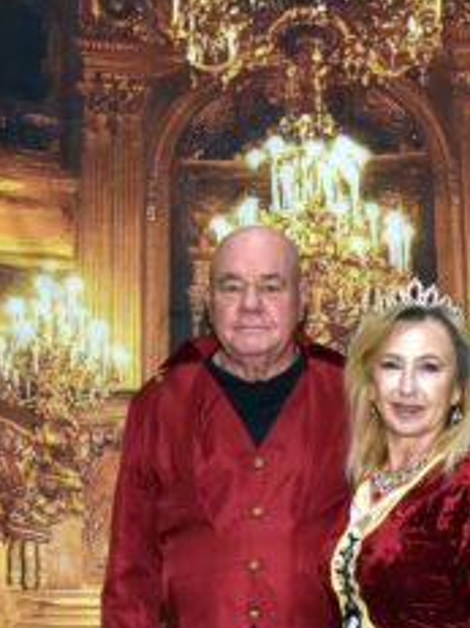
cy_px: 639
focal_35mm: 62
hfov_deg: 23.5
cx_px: 321
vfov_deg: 29.1
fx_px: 1123
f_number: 6.3
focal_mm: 31
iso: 1600
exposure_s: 1/60
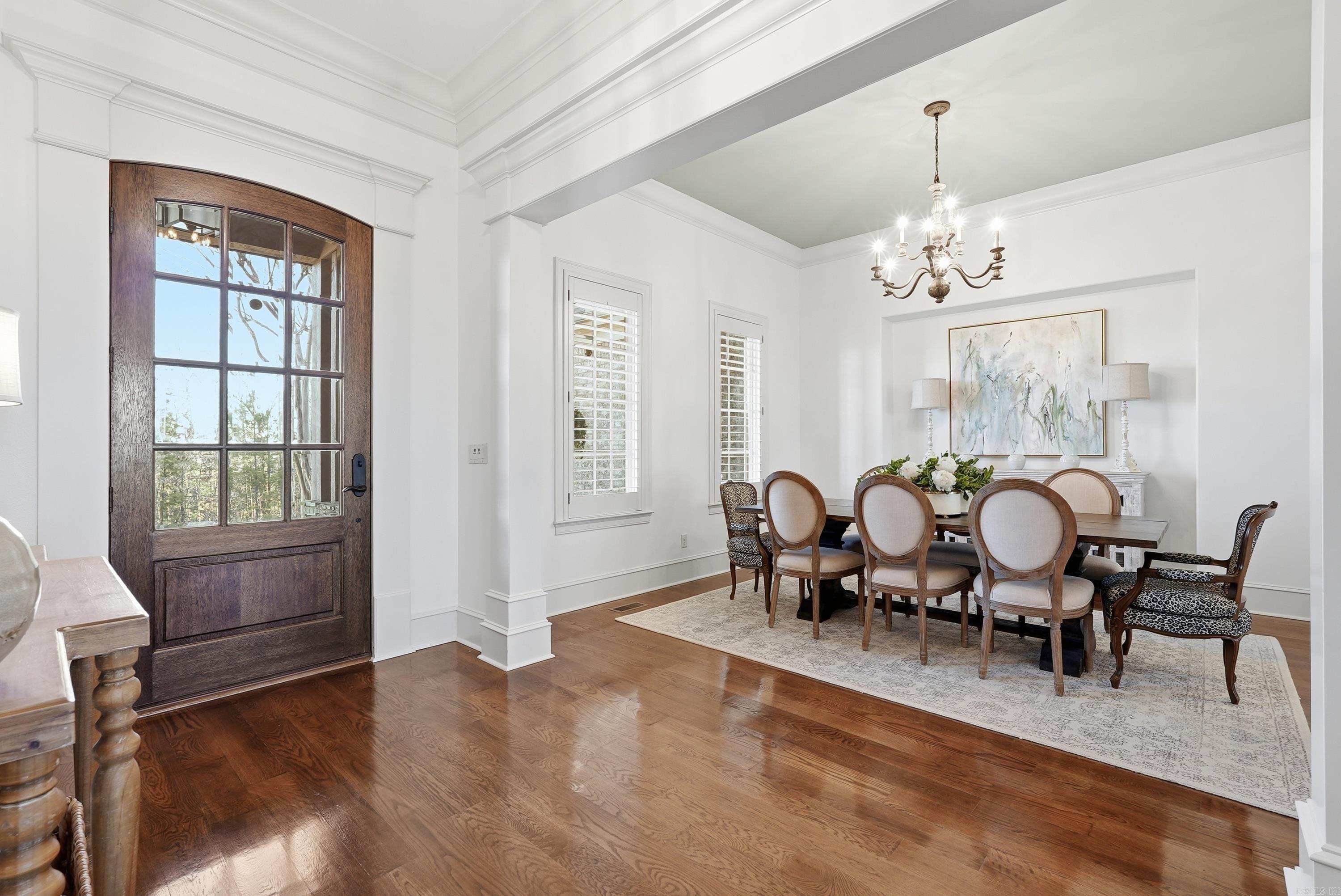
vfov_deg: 73.8
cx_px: 670
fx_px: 596
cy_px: 448
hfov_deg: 96.7
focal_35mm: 16
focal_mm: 16
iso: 250
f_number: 9
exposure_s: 1/15
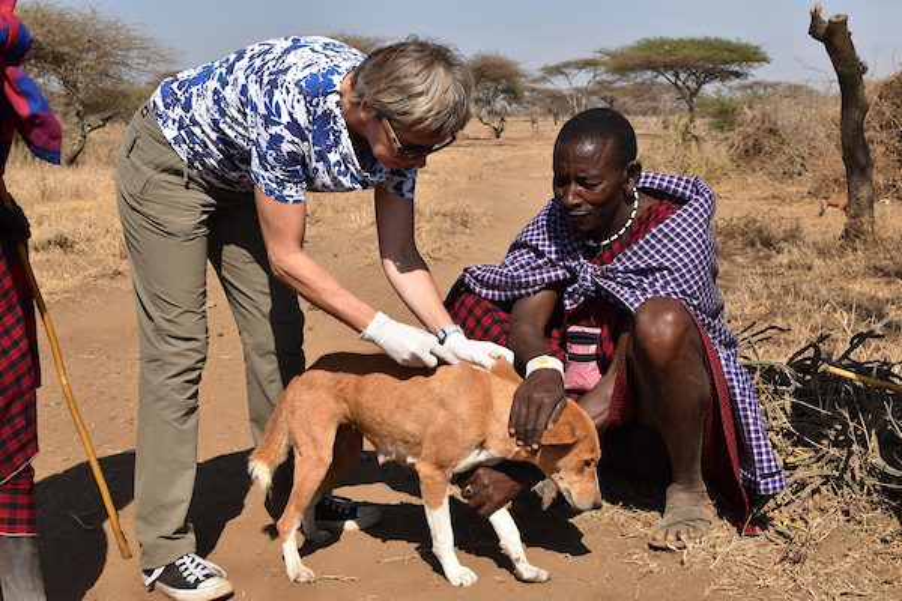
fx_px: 1315
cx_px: 451
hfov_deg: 37.9
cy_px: 300
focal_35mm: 52
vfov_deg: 25.8
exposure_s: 1/320
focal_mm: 35
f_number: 9
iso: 200
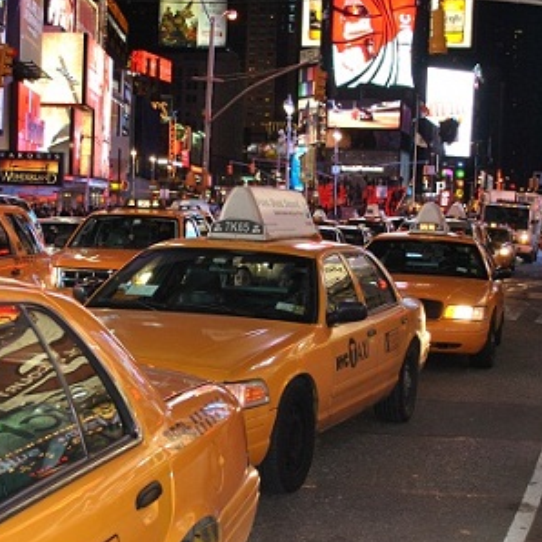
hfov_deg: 24.0
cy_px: 269
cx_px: 255
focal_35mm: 72
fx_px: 1275
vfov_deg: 24.0
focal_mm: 24
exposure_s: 1/30
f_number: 4
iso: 200
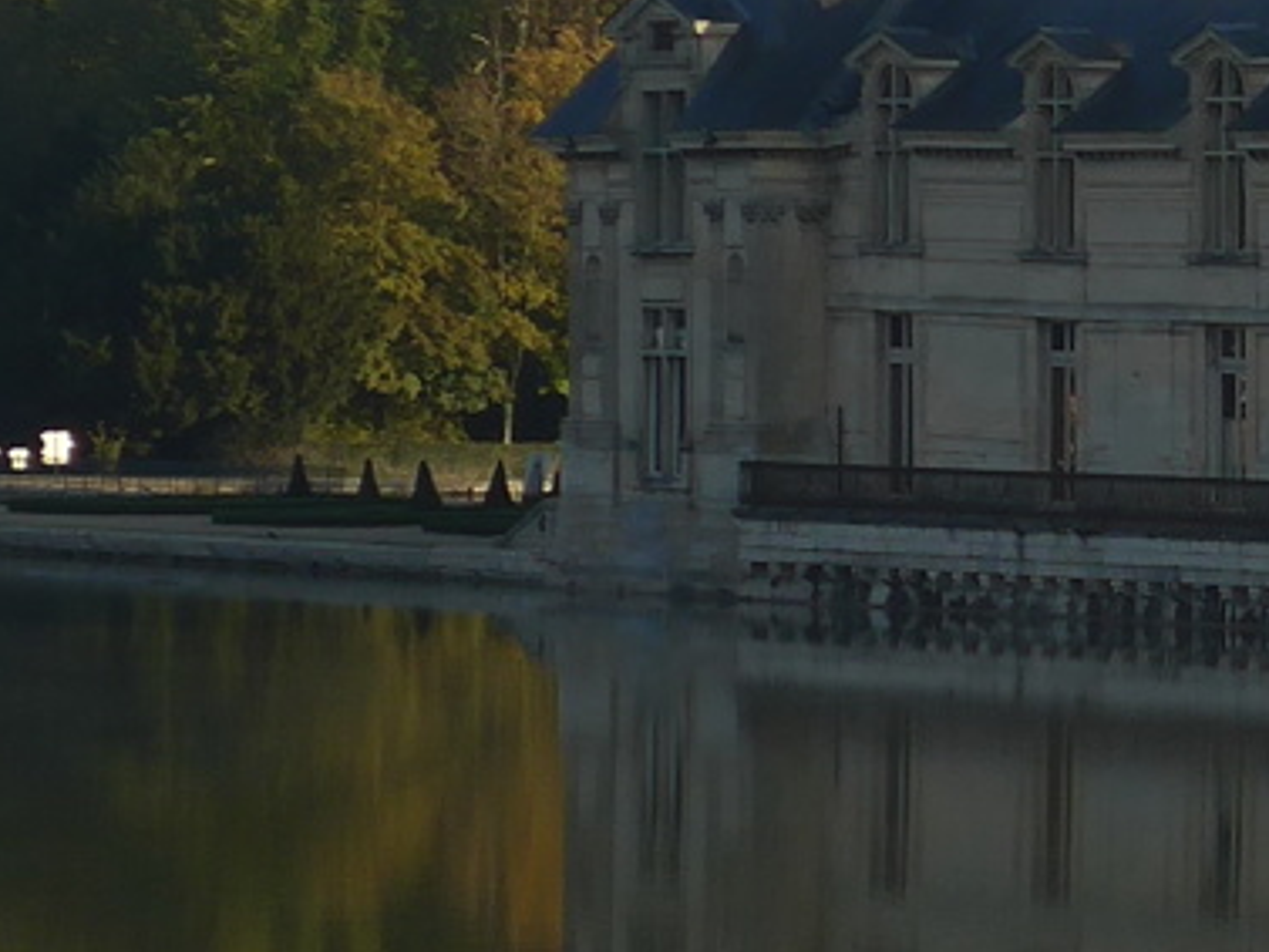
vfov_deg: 5.3
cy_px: 609
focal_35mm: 280
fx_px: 10268
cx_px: 2144
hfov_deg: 6.9
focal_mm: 11.3
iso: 80
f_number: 3.4
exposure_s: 1/500
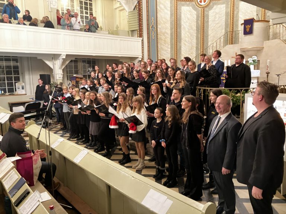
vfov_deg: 49.7
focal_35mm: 28
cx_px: 143
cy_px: 107
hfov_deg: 63.4
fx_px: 231
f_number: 1.8
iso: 800
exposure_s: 1/17
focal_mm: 3.99
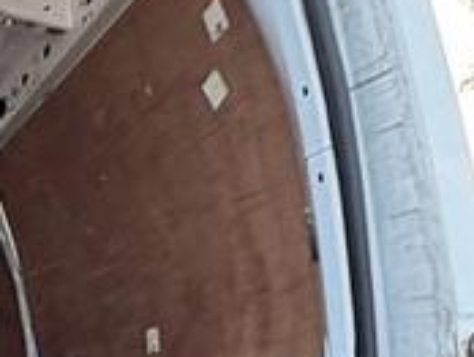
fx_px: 987
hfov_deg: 22.6
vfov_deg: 18.3
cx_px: -218
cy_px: 529
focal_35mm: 72
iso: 160
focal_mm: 2.22
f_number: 2.2
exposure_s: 1/99
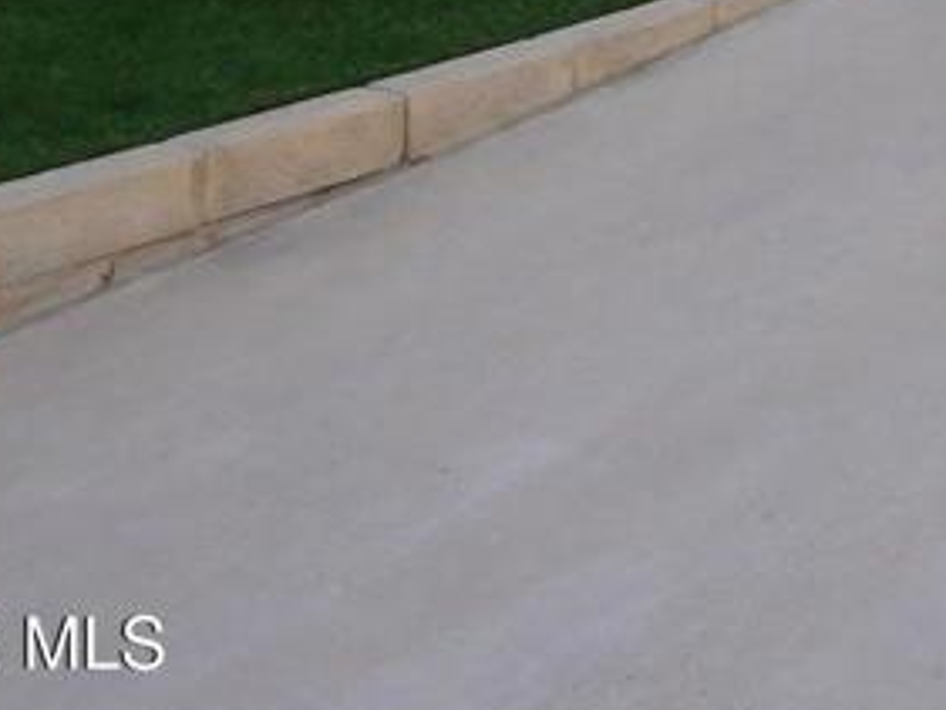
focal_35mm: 91
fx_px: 2488
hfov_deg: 18.7
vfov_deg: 14.5
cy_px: -532
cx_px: 1461
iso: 125
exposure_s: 1/500
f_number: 3.4
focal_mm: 4.5
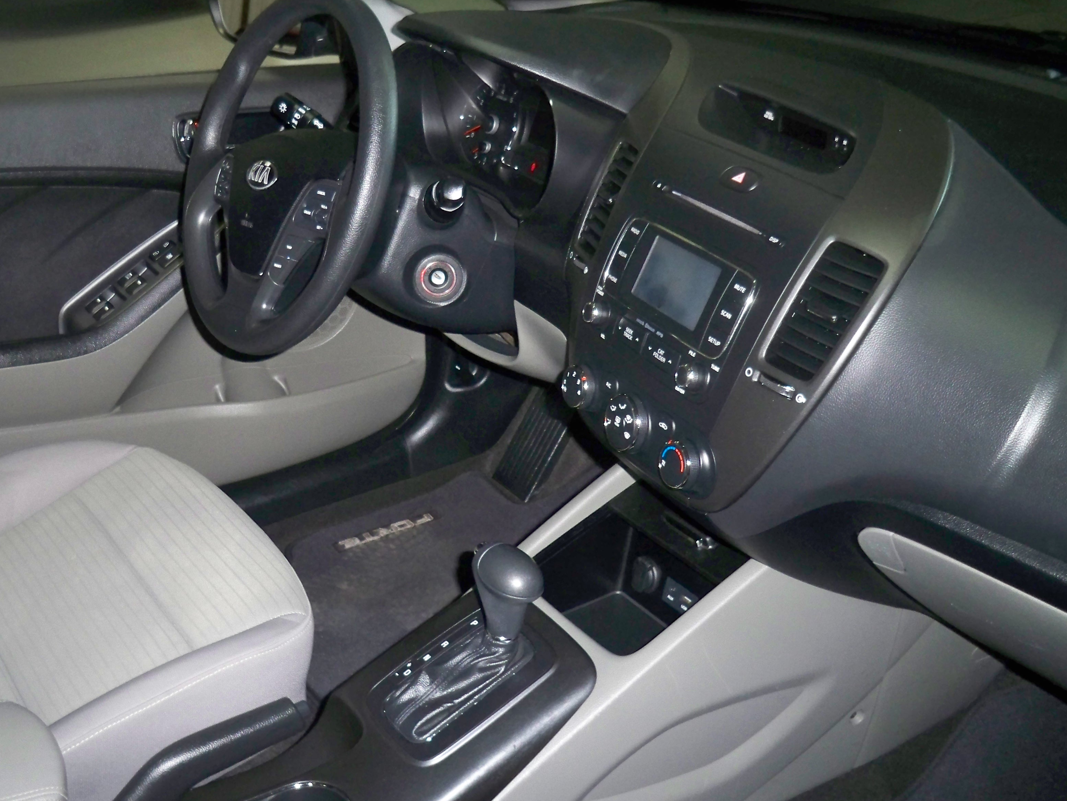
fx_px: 1264
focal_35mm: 41
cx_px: 450
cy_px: 393
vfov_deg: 35.1
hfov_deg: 45.6
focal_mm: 6.3
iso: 320
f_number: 3.1
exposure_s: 1/60
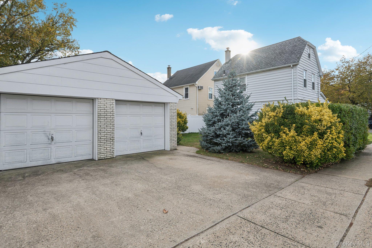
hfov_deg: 86.9
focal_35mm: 19
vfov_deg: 64.5
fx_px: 196
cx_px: 186
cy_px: 124
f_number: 9
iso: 250
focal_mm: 19
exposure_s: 1/320
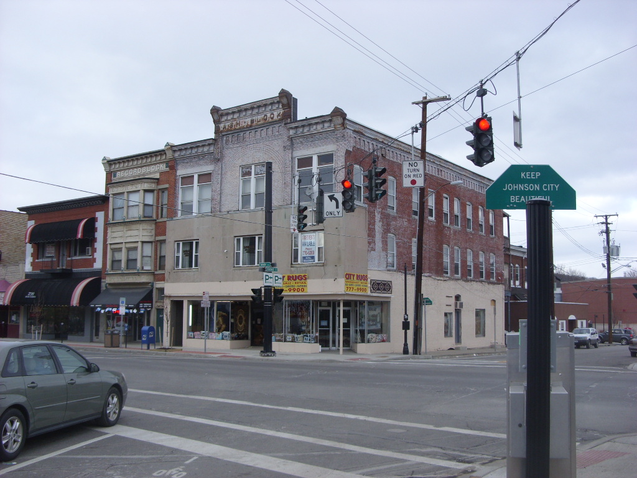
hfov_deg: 49.0
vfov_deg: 37.7
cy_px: 239
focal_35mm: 38
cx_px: 318
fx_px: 699
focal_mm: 6.3
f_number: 2.8
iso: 50
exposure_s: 1/369
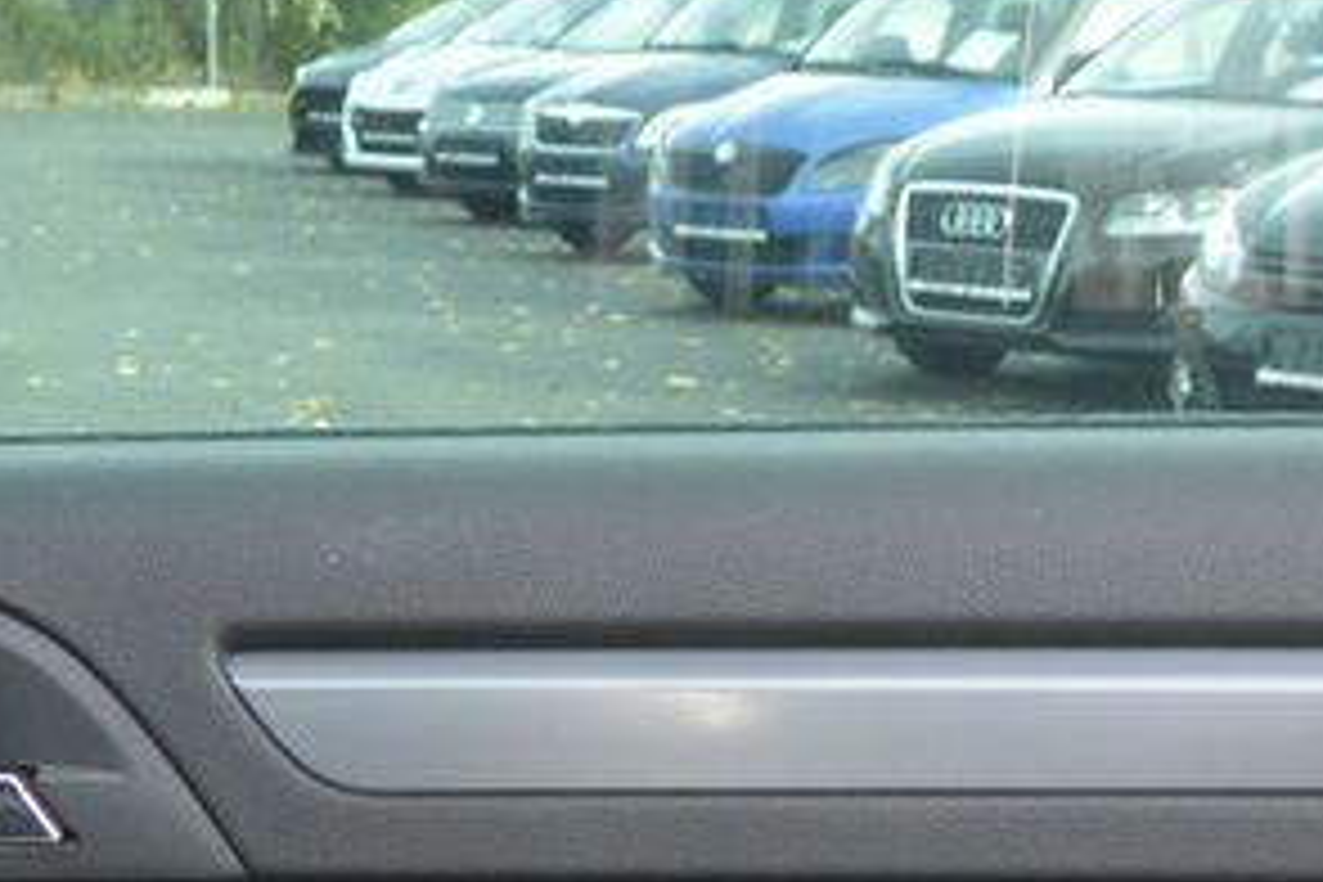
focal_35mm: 94
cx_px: 891
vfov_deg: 13.3
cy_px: 1505
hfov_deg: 21.6
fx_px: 3454
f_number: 3.5
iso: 200
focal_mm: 10
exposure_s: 1/160
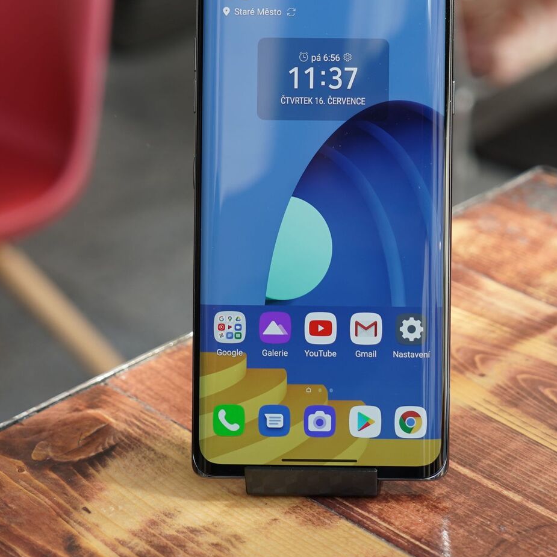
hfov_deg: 25.6
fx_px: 1220
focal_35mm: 67
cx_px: 347
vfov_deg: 25.6
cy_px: 178
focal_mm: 38
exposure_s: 1/80
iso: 100
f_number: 4.5
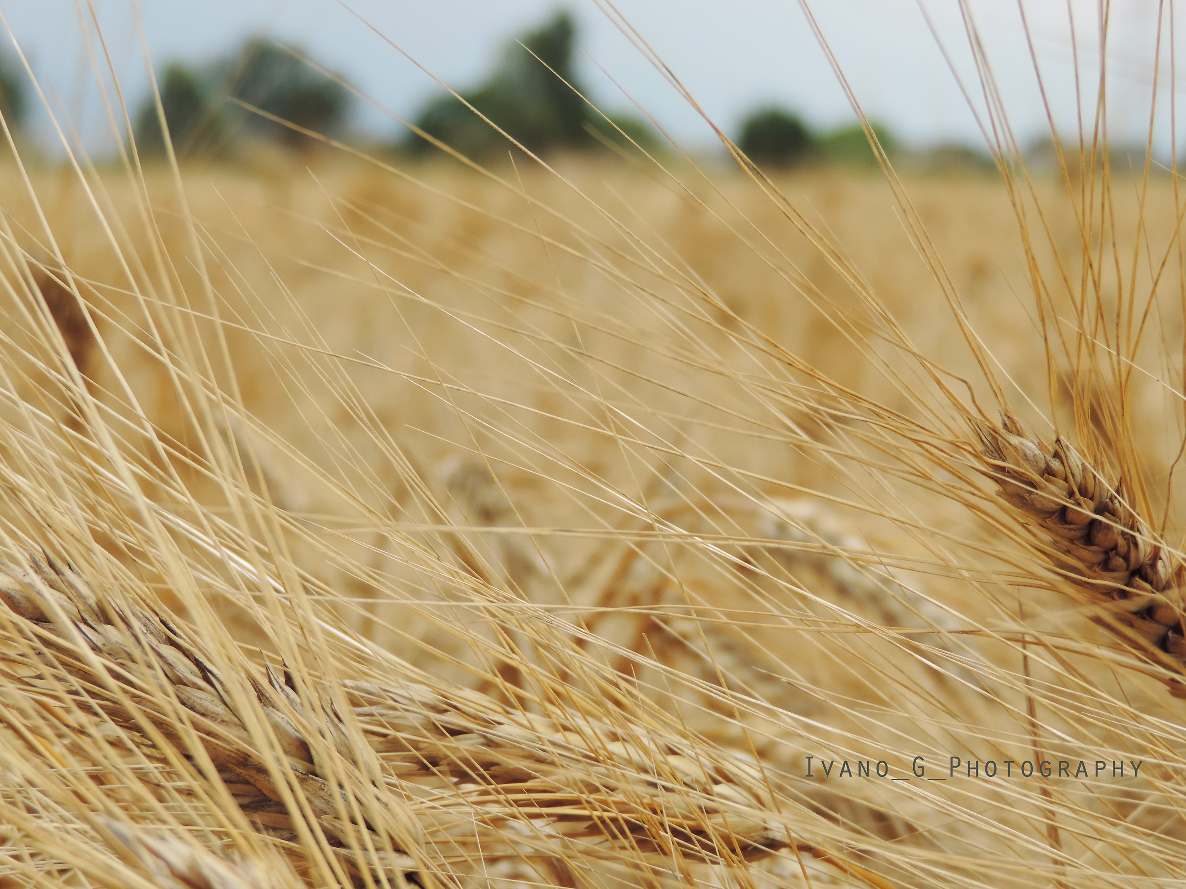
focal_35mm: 90
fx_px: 3084
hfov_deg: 21.8
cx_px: 593
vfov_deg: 16.4
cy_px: 444
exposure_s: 1/500
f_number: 4.1
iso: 80
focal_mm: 16
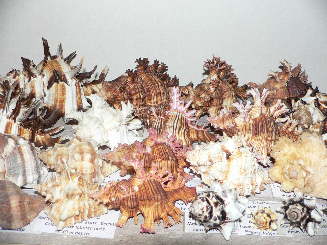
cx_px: 164
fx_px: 331
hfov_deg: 52.6
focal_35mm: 35
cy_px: 122
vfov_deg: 40.7
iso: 100
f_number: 2.8
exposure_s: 1/60
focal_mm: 4.6
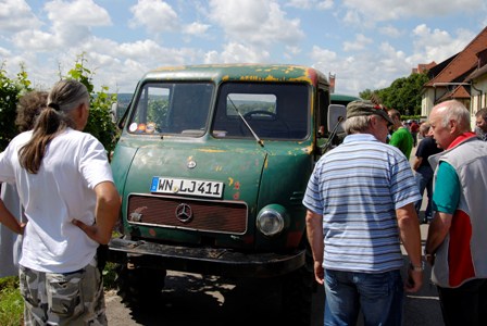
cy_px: 163
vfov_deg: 37.0
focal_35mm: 36
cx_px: 244
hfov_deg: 53.1
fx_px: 488
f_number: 8
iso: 100
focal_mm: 24
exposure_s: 1/250
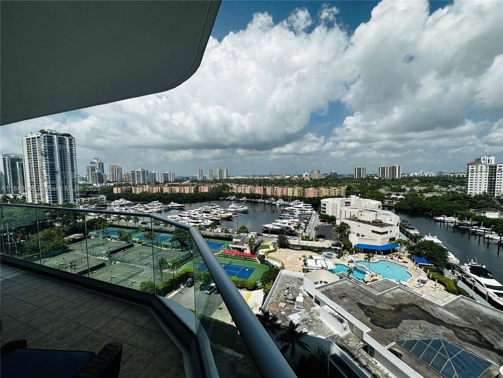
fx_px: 203
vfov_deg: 85.7
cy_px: 189
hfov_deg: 102.1
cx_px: 252
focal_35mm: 14
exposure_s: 1/3509
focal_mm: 2.22
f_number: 2.2
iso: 50
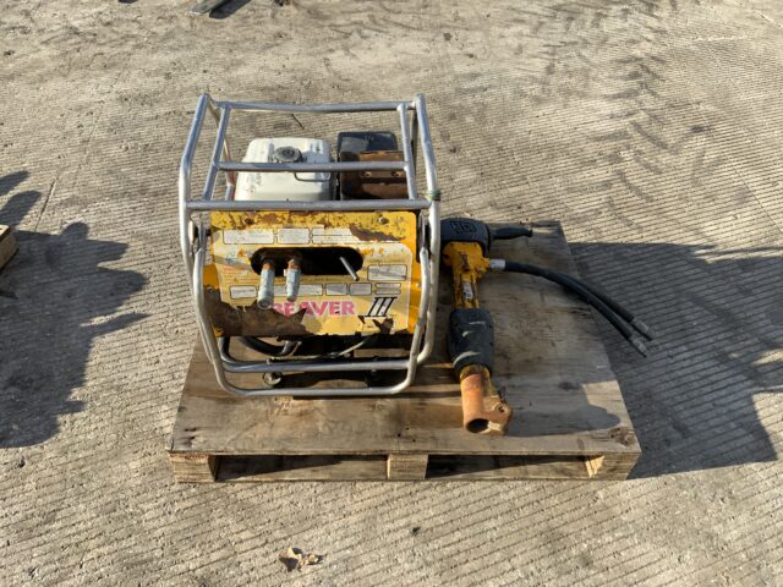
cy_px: 294
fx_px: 656
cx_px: 392
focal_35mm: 29
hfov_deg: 61.7
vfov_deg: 48.2
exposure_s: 1/759
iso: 16
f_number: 1.8
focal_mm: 3
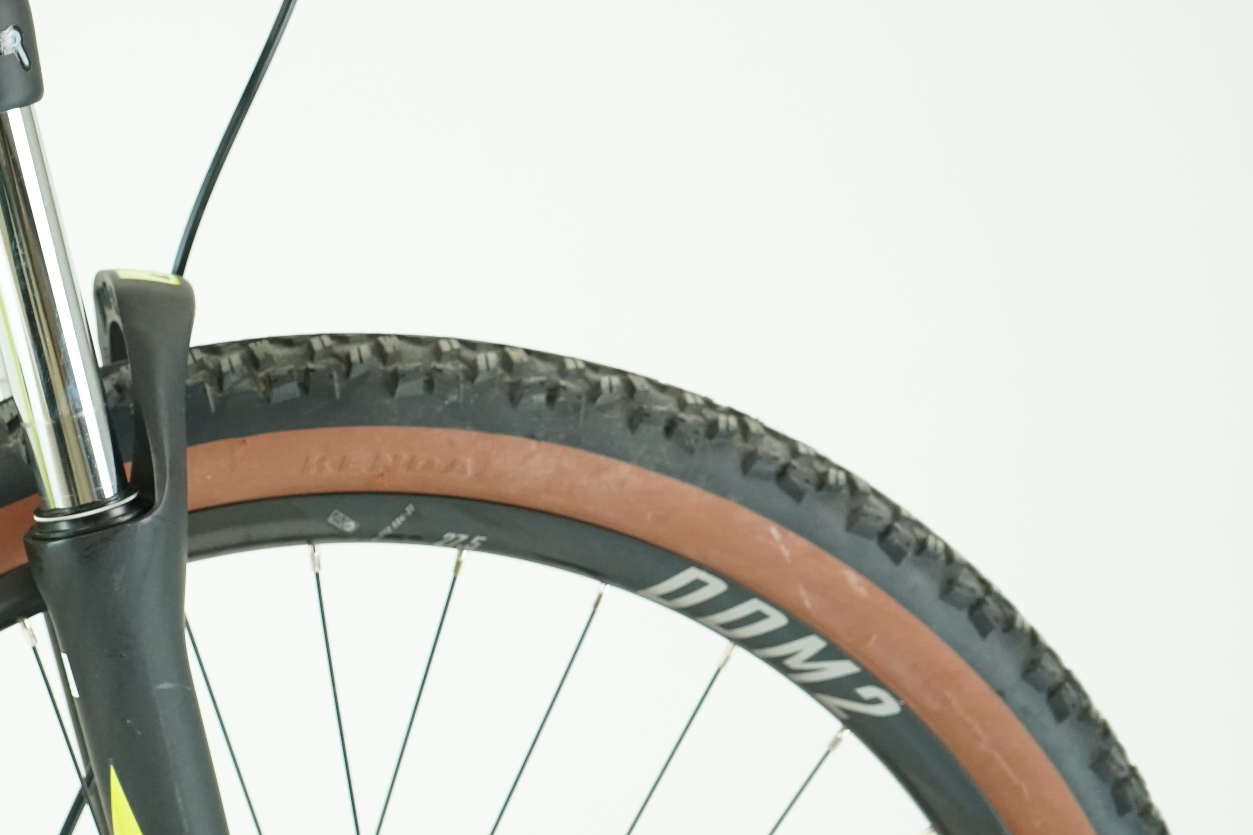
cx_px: 85
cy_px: 531
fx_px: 2749
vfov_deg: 17.2
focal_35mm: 79
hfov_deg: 24.8
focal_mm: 38
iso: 2000
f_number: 5
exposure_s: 1/200
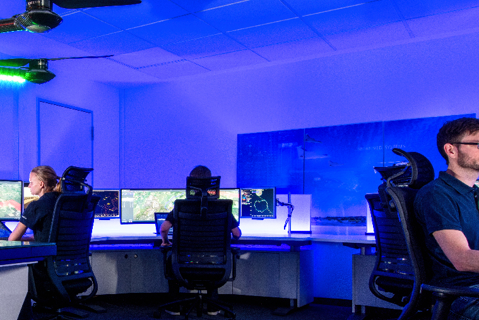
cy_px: 216
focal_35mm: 43
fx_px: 572
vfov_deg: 30.9
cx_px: 39
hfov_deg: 41.5
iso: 125
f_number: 11
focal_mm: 17
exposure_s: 1
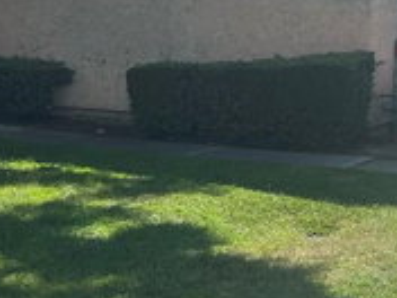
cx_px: 445
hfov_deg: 27.8
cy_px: 34
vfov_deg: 22.7
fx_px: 723
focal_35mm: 63
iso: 50
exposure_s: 1/2222
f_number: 1.6
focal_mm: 5.1
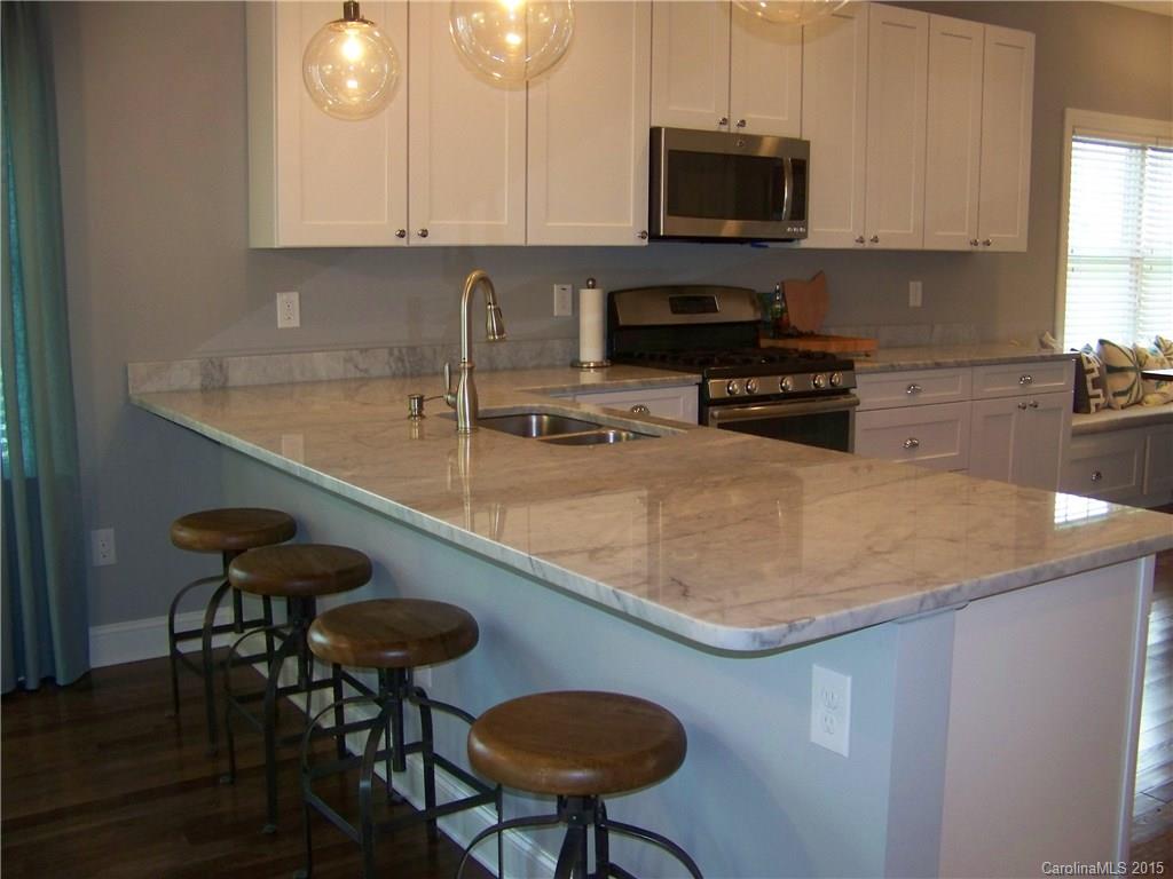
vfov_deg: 39.7
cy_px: 440
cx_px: 586
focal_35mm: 36
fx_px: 1220
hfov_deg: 51.4
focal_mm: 5.85
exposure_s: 1/30
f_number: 2.8
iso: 200
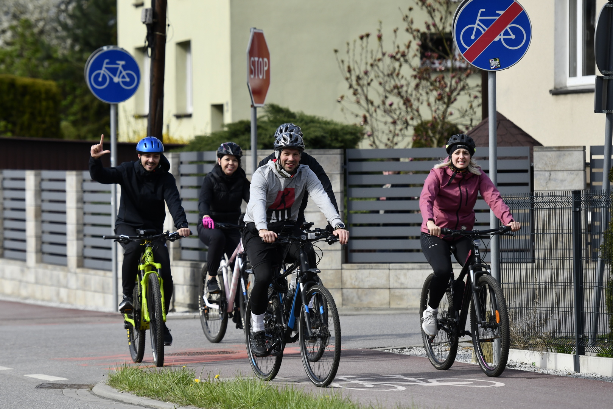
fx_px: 2809
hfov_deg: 12.5
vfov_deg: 8.3
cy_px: 204
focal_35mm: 165
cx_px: 306
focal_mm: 165
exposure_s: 1/5000
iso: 400
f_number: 2.8
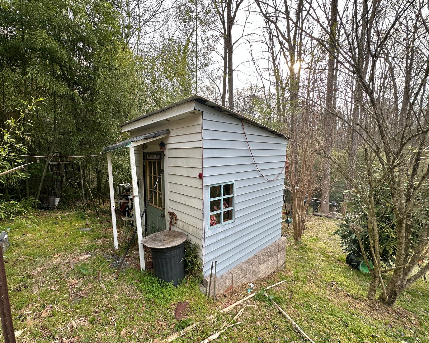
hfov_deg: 96.6
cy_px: 172
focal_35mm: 15
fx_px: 190
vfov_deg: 84.1
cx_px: 196
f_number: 2.2
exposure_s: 1/208
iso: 40
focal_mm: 2.22
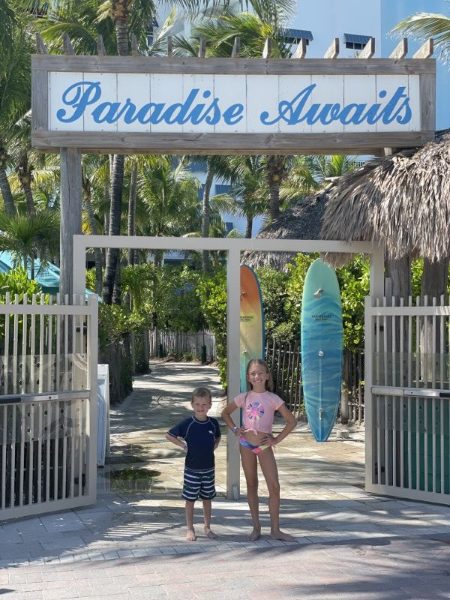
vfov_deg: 36.8
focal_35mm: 52
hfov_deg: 28.0
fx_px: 901
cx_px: 225
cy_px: 300
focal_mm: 6
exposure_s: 1/1170
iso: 32
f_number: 2
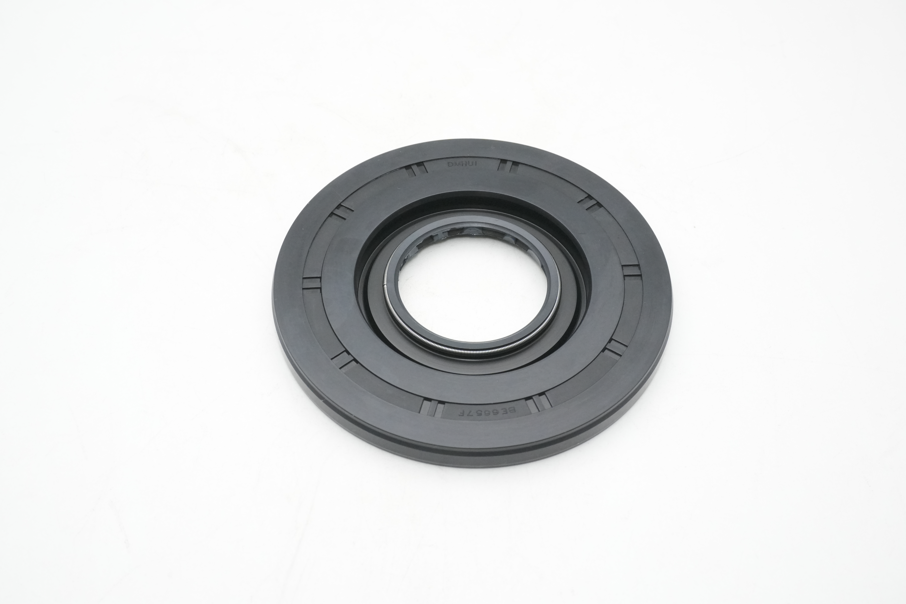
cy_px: 302
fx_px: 1208
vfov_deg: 28.1
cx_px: 453
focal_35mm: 48
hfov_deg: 41.1
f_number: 11
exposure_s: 1/160
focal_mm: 32
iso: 2500
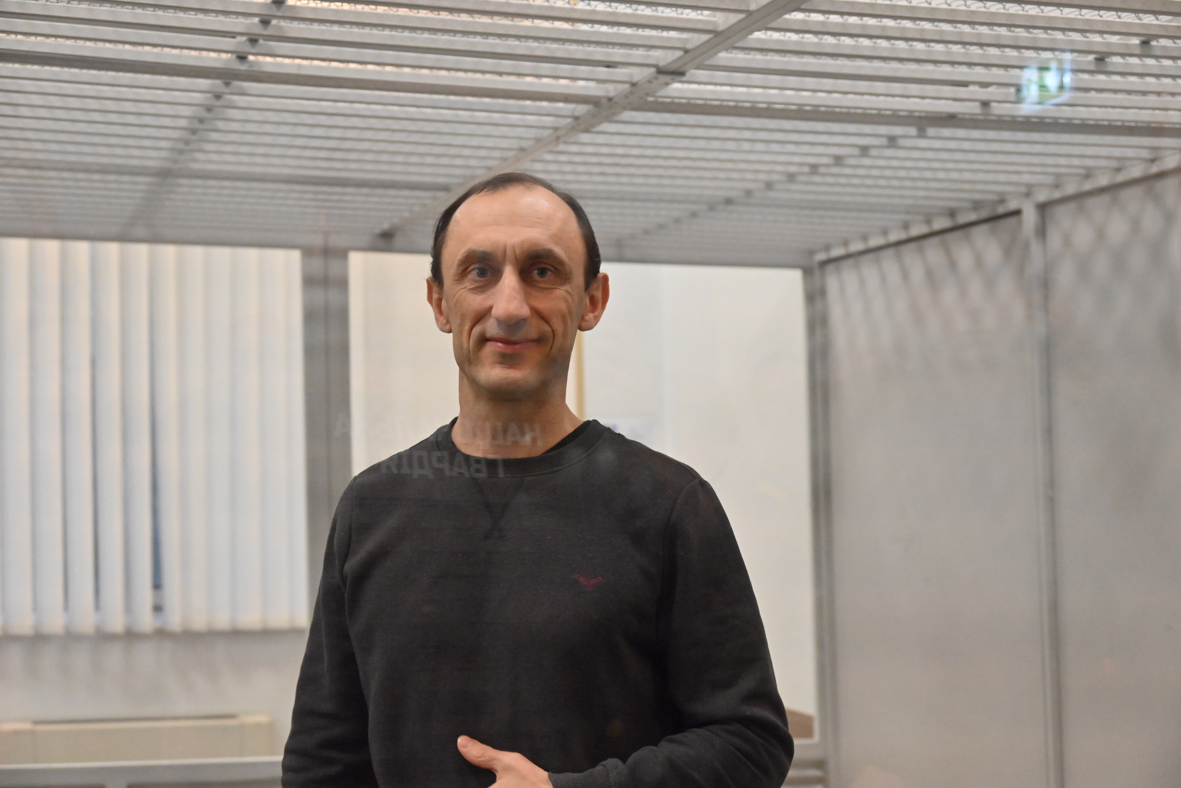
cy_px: 394
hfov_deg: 34.5
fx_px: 1903
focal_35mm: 58
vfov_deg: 23.4
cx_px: 590
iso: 5000
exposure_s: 1/125
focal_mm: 58
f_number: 5.6
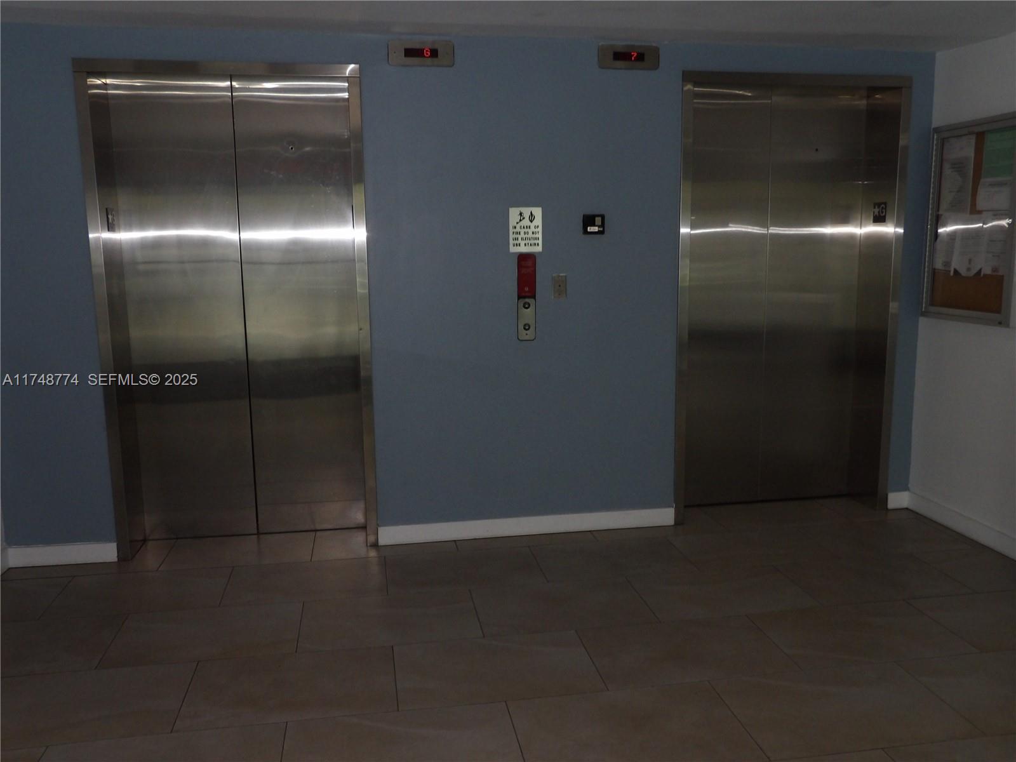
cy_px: 381
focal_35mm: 28
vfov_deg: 49.7
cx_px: 508
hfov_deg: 63.4
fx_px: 822
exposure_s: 1/33
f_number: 3.4
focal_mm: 5
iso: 200
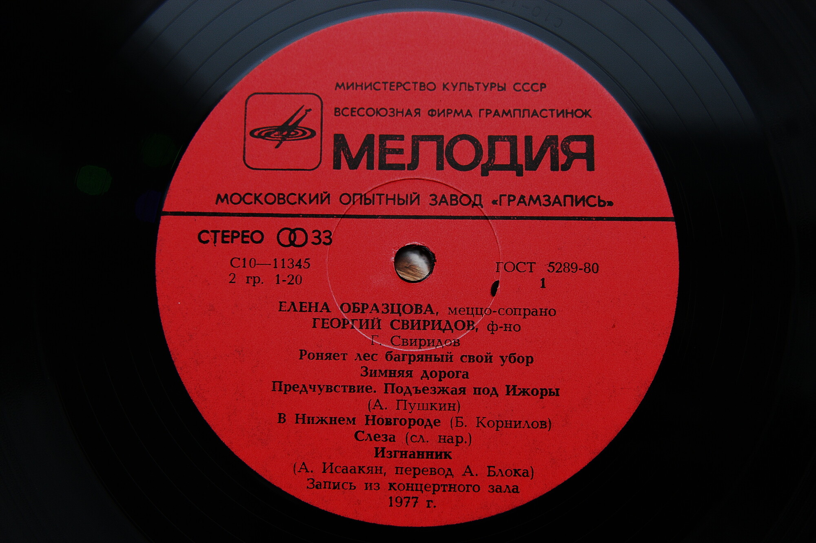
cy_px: 272
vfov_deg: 25.7
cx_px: 408
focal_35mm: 52
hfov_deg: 37.9
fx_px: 1189
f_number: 4
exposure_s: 1/60
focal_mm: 35
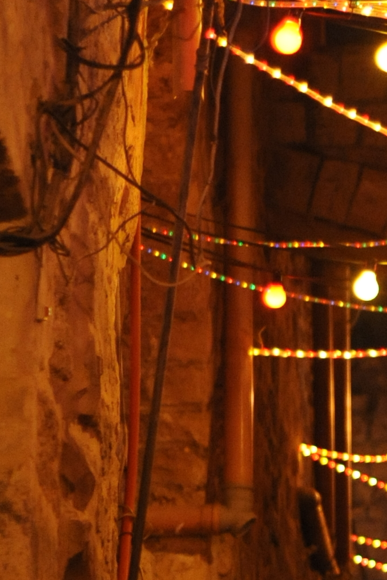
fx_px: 3372
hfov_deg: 6.5
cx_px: 650
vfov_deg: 9.8
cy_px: 416
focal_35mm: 209
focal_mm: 50
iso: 2500
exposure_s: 1/125
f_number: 1.8
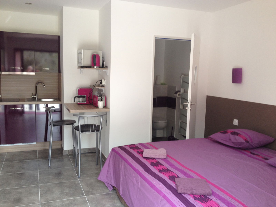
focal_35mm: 35
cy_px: 104
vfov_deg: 40.7
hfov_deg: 52.6
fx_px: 279
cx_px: 138
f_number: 2.4
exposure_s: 1/40
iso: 50
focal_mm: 4.28
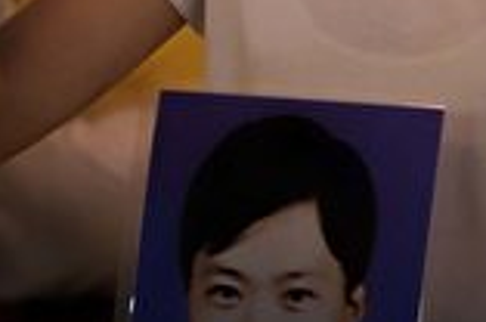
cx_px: 375
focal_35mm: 402
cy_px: -105
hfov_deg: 5.1
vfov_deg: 3.4
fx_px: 5416
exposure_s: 1/10
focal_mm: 105
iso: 12800
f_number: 2.8
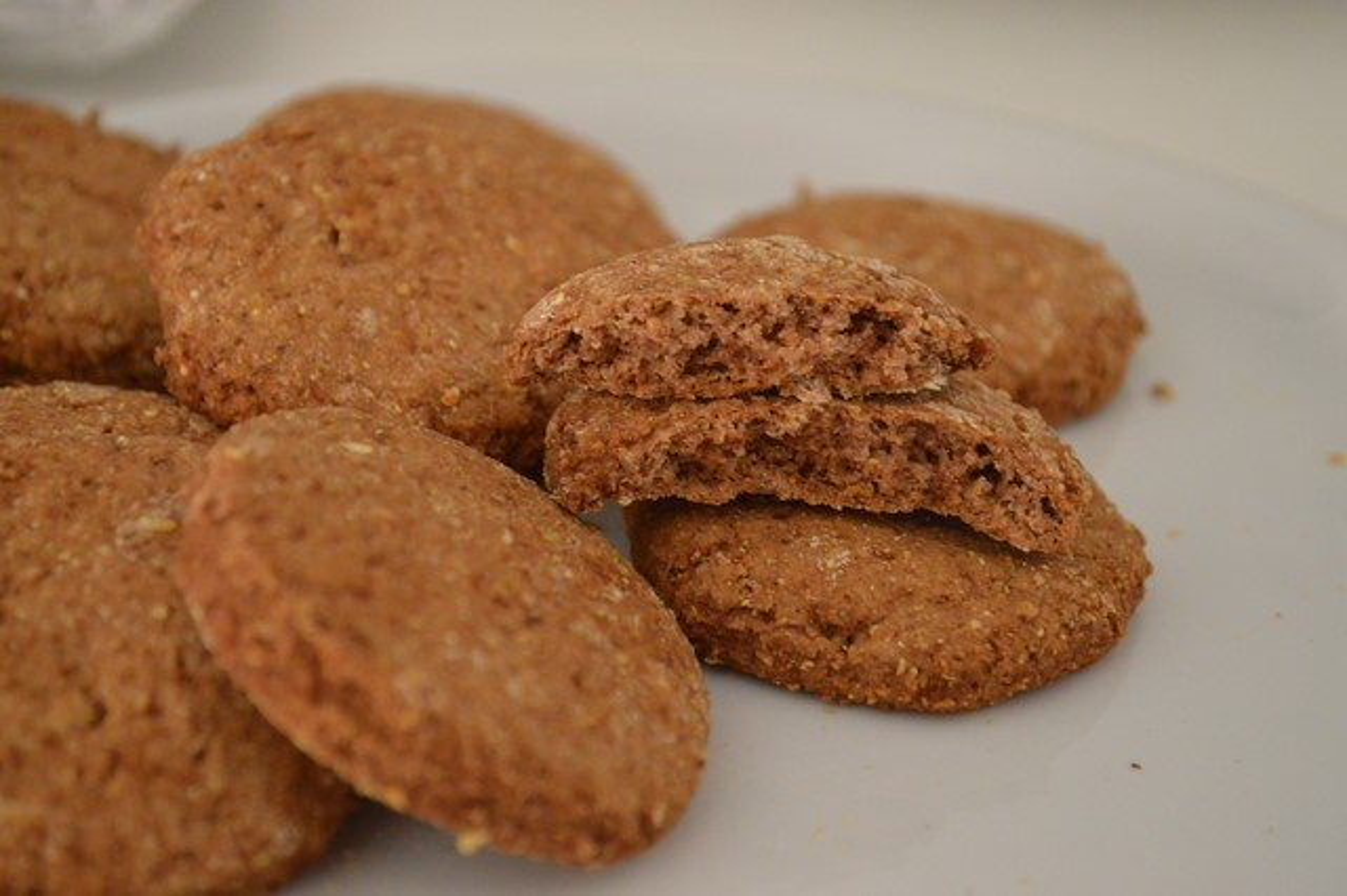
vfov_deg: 16.5
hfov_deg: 24.6
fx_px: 3085
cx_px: 674
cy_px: 448
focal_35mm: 82
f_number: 5.6
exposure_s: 1/60
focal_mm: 55
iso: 3200
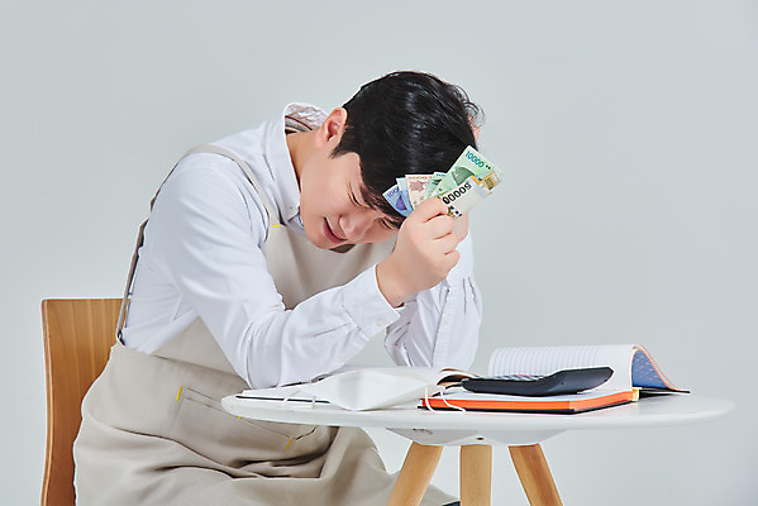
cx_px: 379
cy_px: 253
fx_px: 3370
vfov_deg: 8.6
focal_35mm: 160
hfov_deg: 12.8
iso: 100
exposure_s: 1/125
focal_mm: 160
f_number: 14
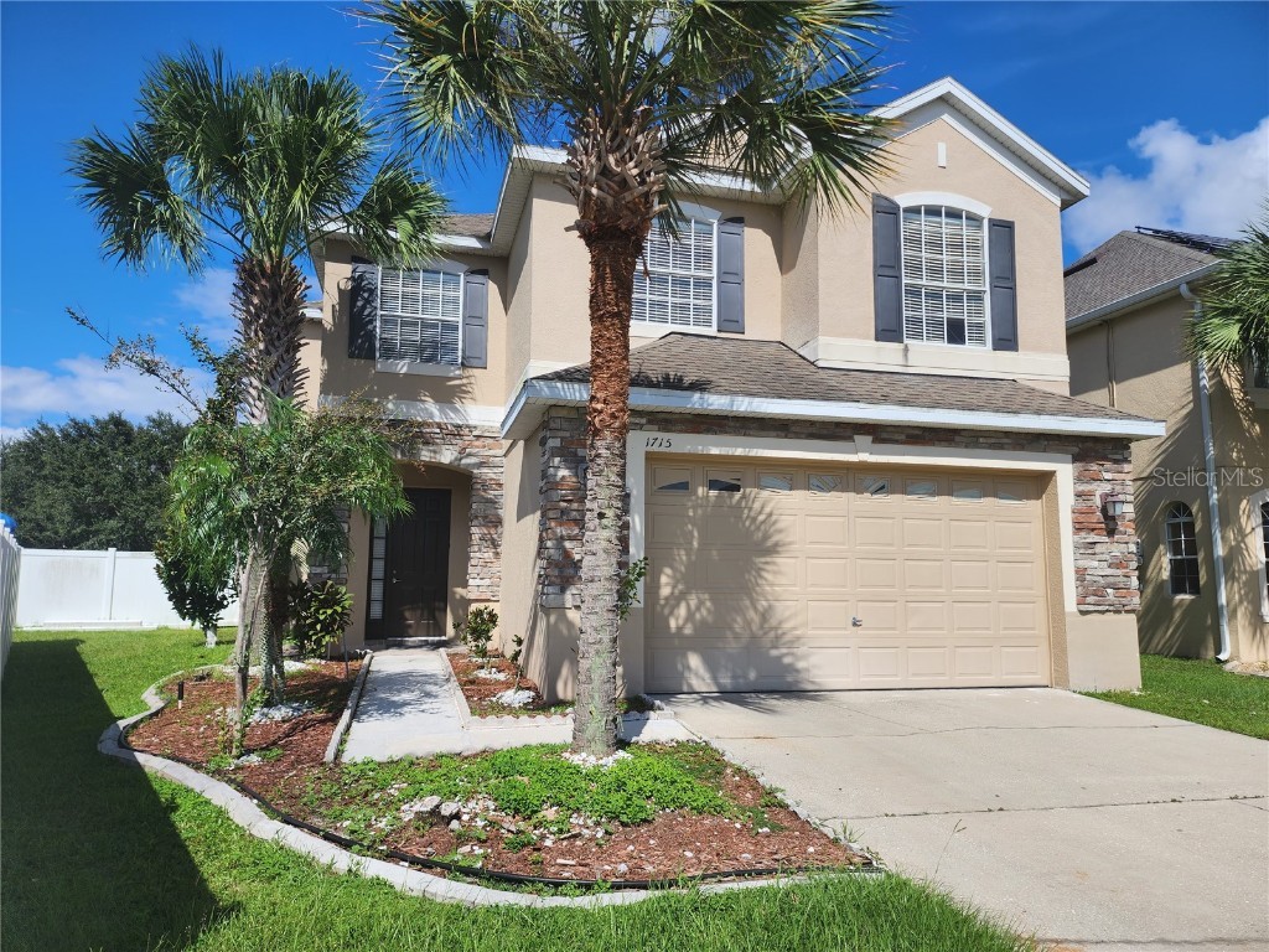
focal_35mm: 23
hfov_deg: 73.9
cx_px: 634
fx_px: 843
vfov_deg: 58.9
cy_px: 476
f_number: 1.8
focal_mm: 6.4
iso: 12
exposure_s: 1/1525
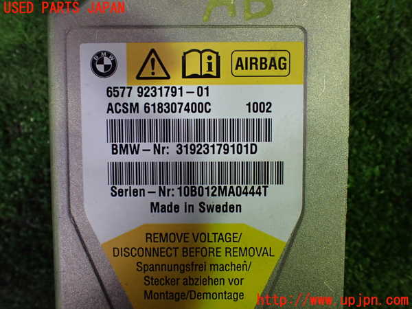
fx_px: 357
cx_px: 206
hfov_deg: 60.0
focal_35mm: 30
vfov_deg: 46.8
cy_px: 154
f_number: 2.3
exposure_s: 1/125
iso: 800
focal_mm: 5.4
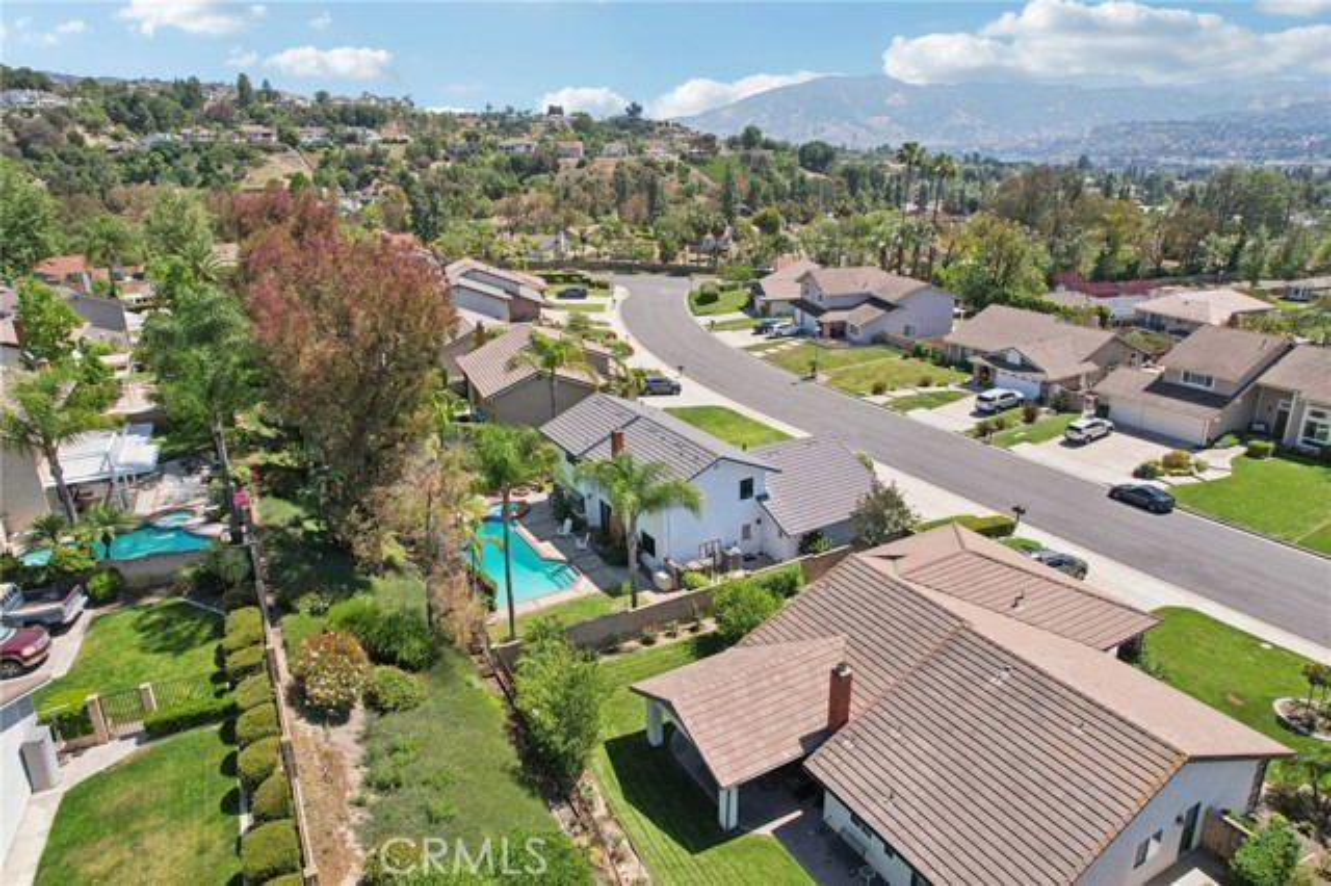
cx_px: 666
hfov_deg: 78.6
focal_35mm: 22
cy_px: 443
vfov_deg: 57.2
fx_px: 813
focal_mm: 8.4
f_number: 2.8
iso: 150
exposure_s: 1/2000
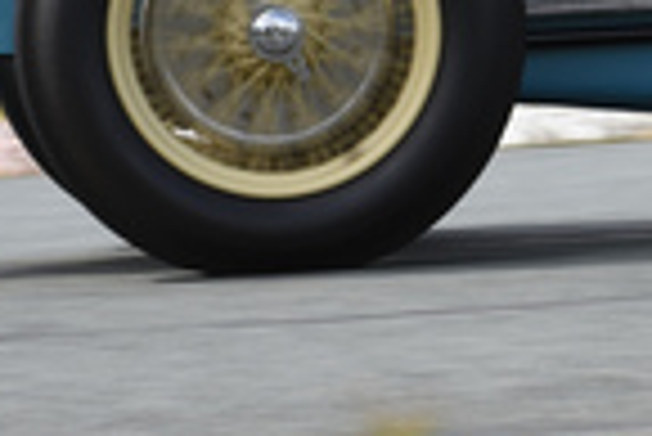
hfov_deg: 3.6
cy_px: -72
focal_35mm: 578
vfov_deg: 2.4
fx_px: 10479
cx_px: 920
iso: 100
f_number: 7.1
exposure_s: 1/250
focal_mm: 140
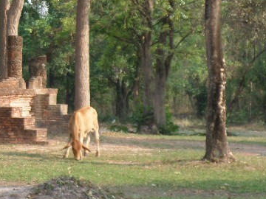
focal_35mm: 222
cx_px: -15
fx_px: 1706
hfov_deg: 8.9
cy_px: 51
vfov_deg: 6.7
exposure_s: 1/90
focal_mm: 18
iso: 80
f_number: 5.2
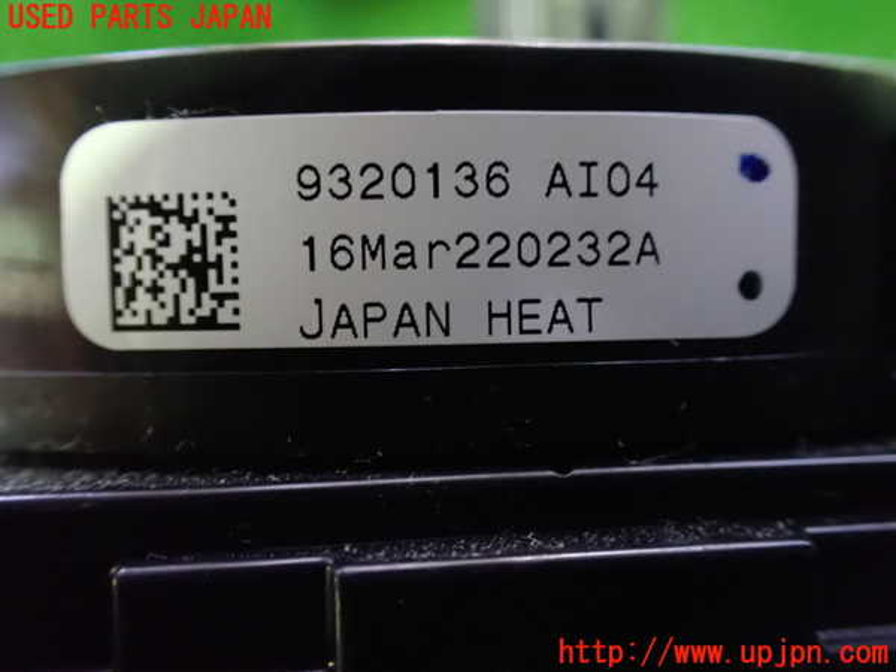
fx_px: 777
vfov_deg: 46.8
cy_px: 336
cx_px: 448
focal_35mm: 30
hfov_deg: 60.0
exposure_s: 1/30
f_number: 2.3
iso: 1600
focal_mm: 5.4
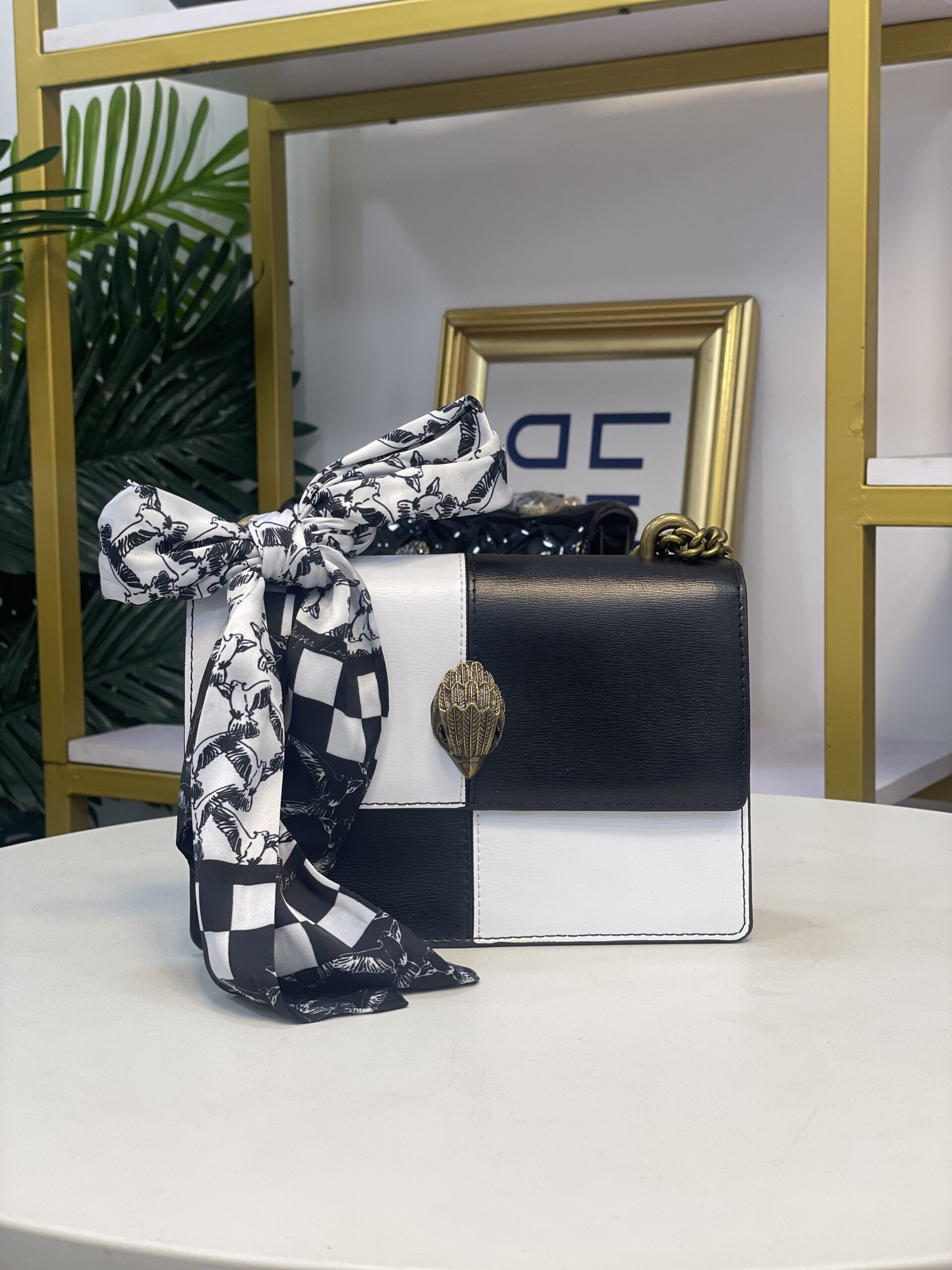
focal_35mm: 52
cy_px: 635
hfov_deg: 28.0
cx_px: 476
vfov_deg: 36.8
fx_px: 1907
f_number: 2
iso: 50
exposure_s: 1/100
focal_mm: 6
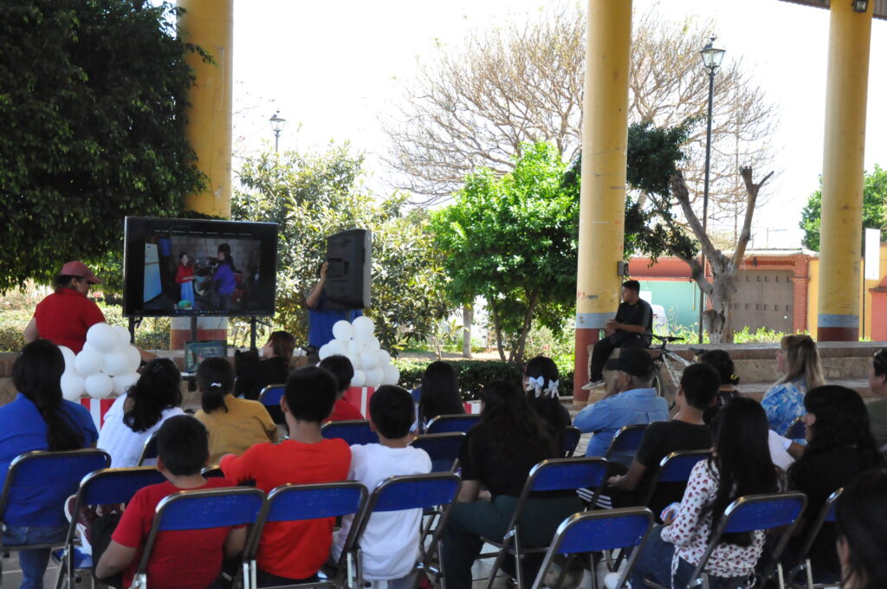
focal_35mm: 57
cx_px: 444
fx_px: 1403
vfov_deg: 23.7
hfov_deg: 35.1
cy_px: 294
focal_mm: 38
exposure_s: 1/2500
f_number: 5.6
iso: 3200
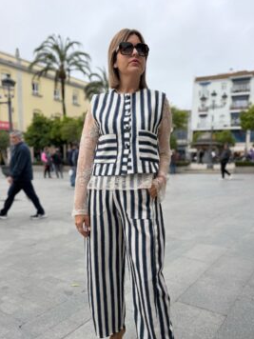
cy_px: 188
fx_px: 264
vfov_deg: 65.2
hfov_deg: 51.2
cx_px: 142
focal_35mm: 27
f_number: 1.78
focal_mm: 6.76
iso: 80
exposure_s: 1/2370
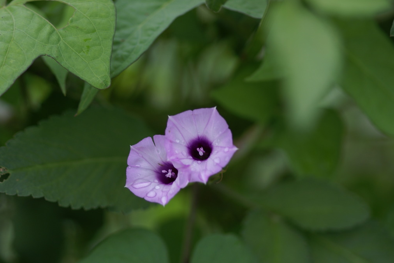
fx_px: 1663
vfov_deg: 9.0
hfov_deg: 13.5
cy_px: 131
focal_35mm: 152
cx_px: 197
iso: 100
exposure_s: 1/400
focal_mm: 100
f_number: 2.8
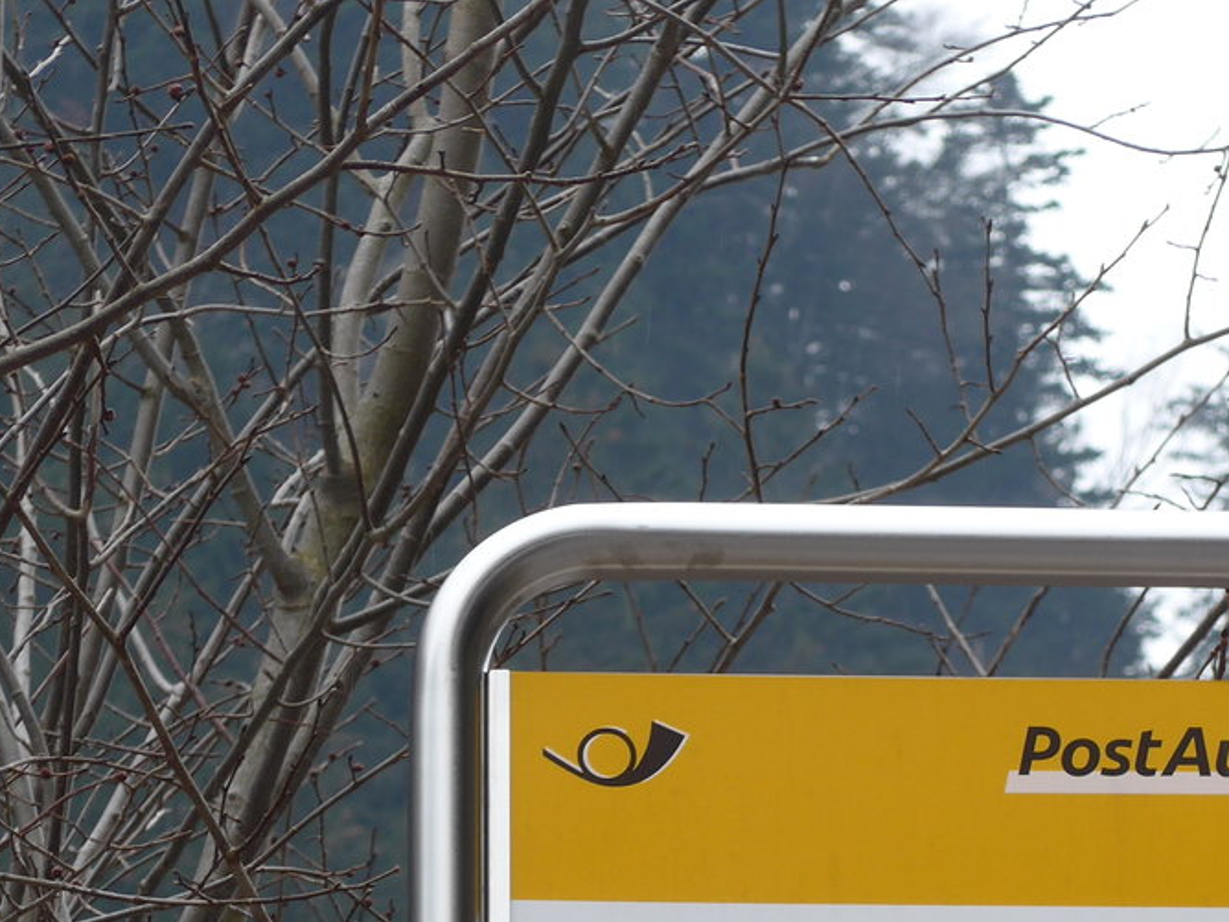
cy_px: 826
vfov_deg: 3.7
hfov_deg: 5.0
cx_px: 813
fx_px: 14166
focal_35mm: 399
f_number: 5.9
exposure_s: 1/125
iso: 100
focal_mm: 42.8
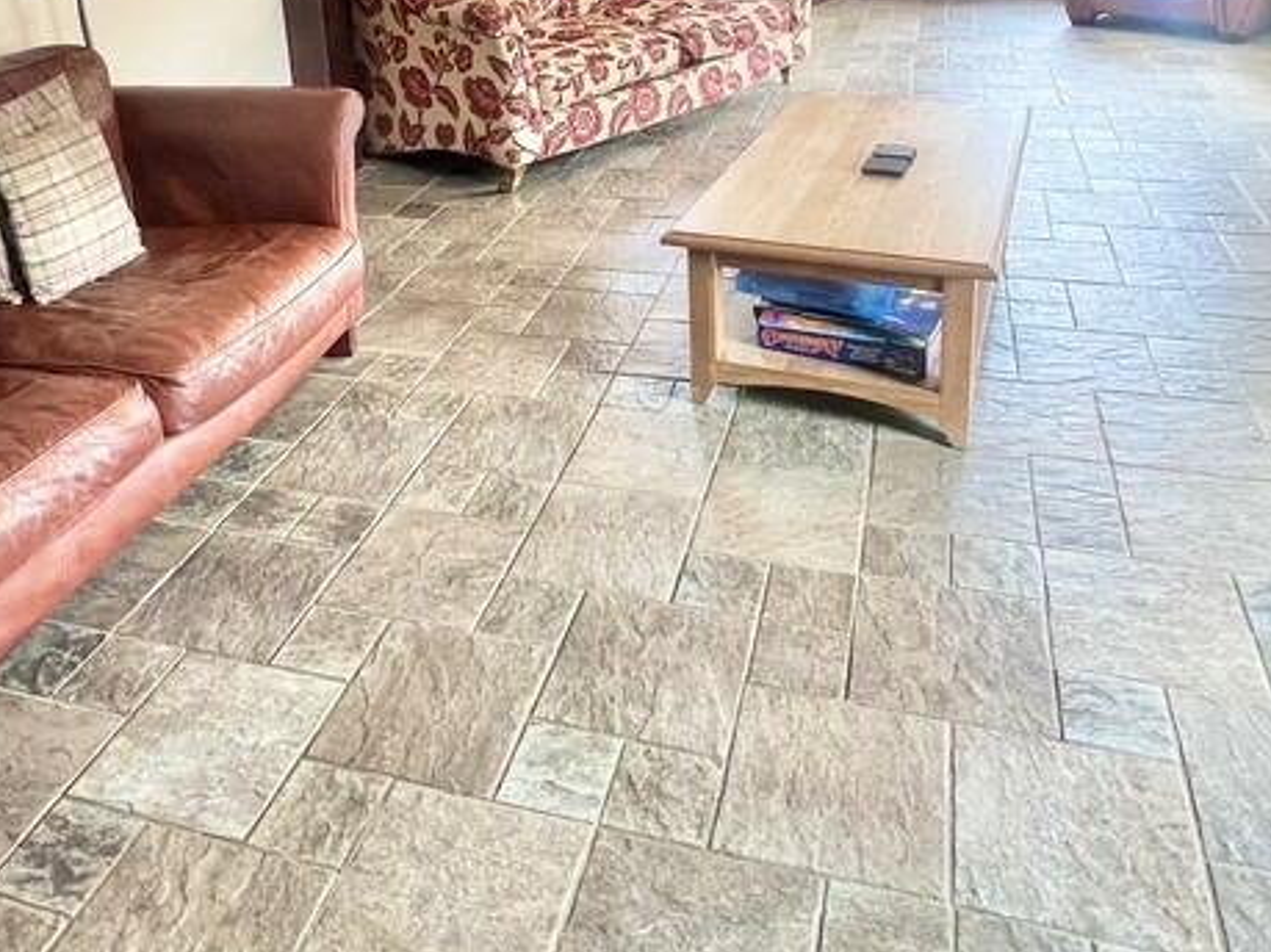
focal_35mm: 29
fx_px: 1065
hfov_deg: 61.5
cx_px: 562
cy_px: 136
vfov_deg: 44.8
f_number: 1.8
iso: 200
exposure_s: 1/100
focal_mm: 1.57
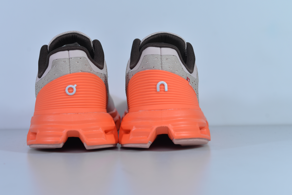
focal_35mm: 65
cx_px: 114
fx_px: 527
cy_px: 84
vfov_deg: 20.9
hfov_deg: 30.8
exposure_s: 1/250
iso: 100
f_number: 5.6
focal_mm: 50
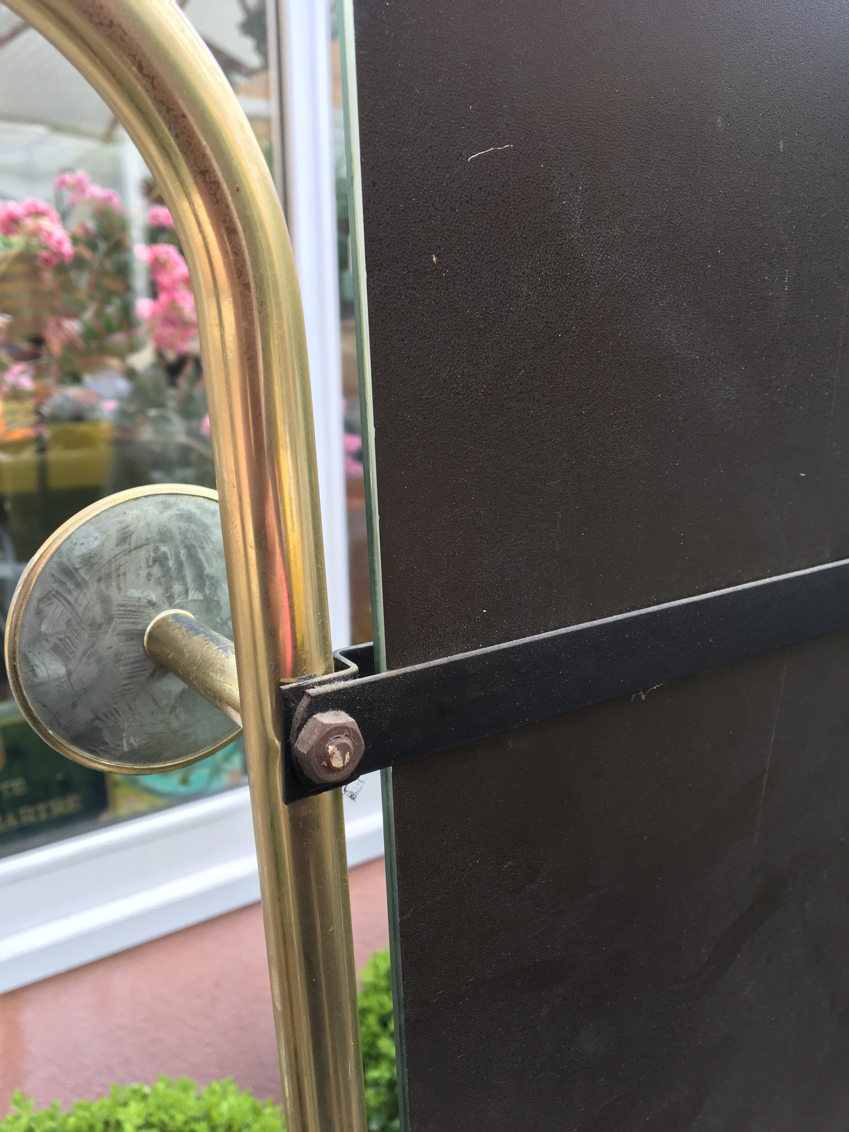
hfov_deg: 48.2
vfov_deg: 61.7
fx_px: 948
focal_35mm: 29
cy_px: 566
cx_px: 424
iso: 25
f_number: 2.2
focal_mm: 4.15
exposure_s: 1/100
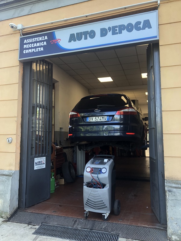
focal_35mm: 28
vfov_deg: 63.4
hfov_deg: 49.7
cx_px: 90
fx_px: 195
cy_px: 120
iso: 64
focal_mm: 3.99
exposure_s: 1/120
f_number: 1.8
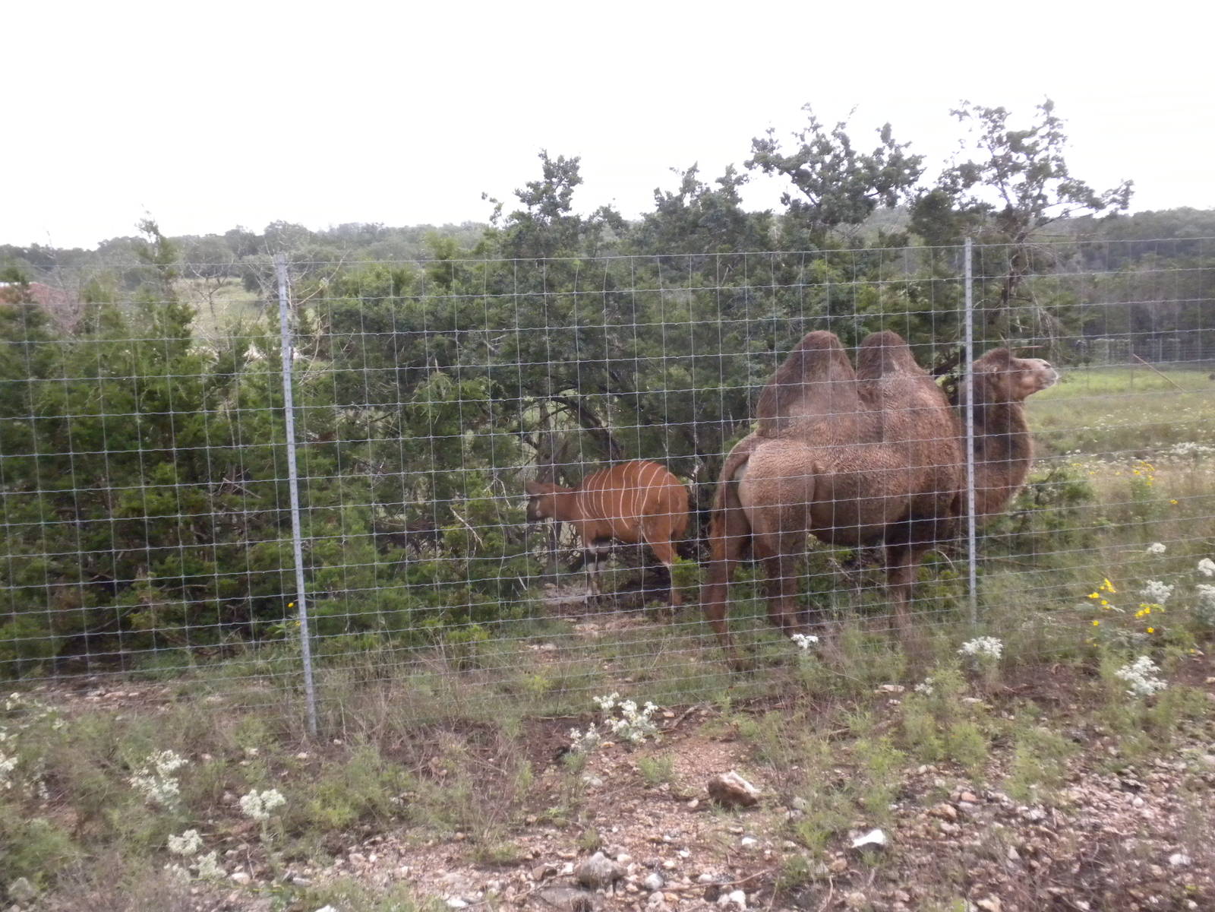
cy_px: 456
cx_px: 608
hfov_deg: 50.1
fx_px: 1299
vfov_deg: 38.7
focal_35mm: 37
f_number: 3.5
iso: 400
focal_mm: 6.6
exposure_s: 1/1328
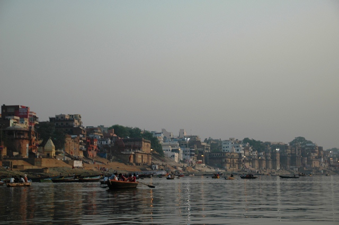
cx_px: 170
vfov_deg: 18.9
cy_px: 112
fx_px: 678
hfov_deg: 28.1
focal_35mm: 72
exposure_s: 1/400
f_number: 4.8
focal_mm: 48
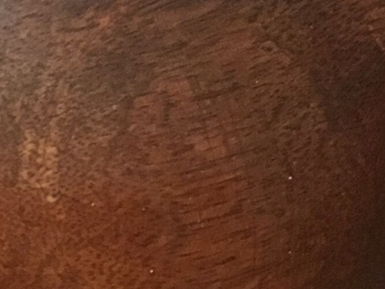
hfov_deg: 11.2
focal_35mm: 176
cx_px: 254
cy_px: -352
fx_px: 1957
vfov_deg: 7.9
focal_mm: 4.15
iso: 200
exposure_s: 1/25
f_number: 2.2
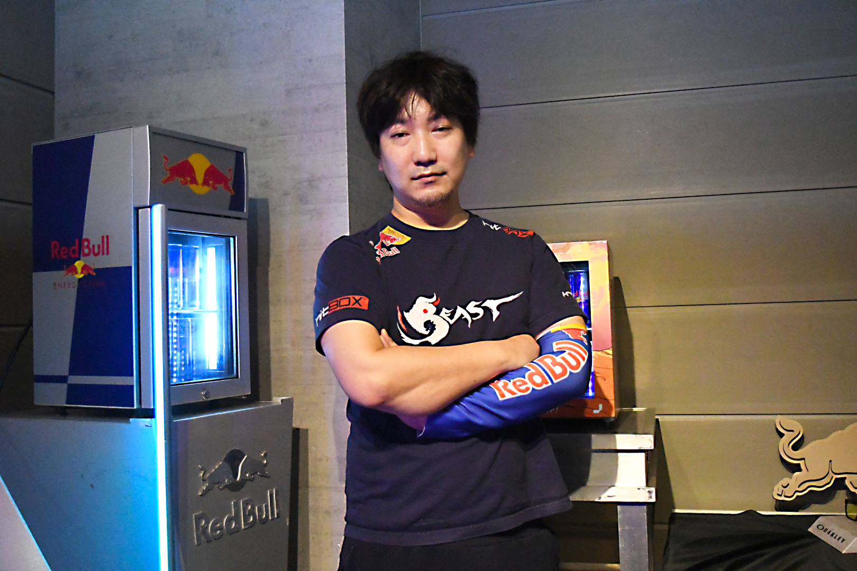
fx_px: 857
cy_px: 286
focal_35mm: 36
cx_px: 428
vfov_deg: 36.9
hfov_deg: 53.1
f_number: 4
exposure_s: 1/1000
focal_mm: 24
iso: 12800
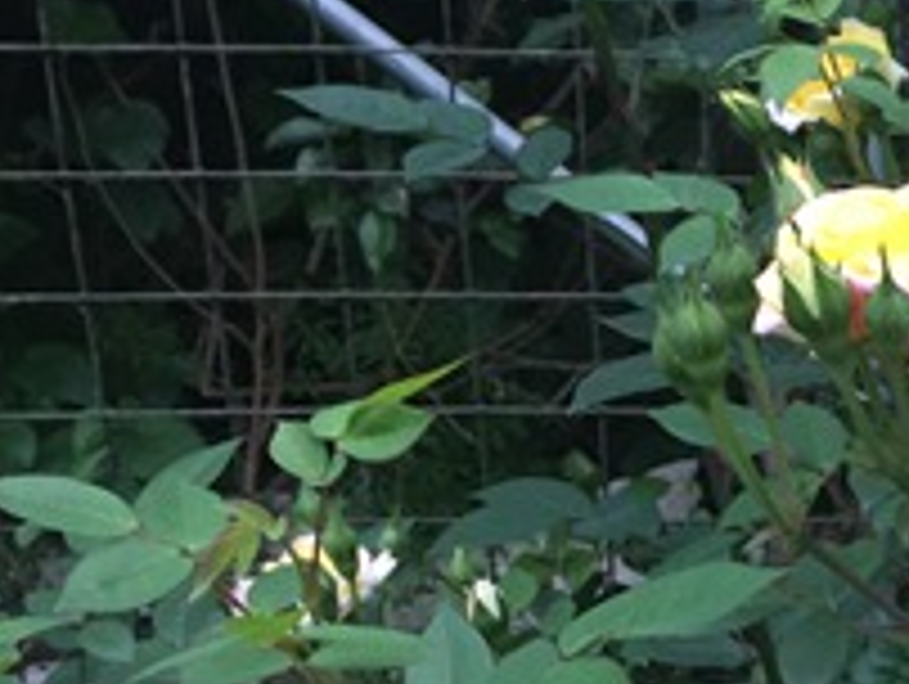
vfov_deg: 16.7
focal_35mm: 86
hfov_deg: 21.0
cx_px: 1130
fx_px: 2261
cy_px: 724
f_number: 2.2
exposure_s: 1/33
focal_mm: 4.15
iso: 125
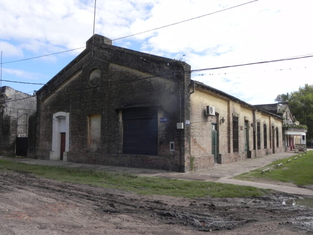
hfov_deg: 61.7
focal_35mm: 29
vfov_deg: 48.2
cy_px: 118
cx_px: 156
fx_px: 262
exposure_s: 1/337
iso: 160
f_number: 6.3
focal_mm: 5.2
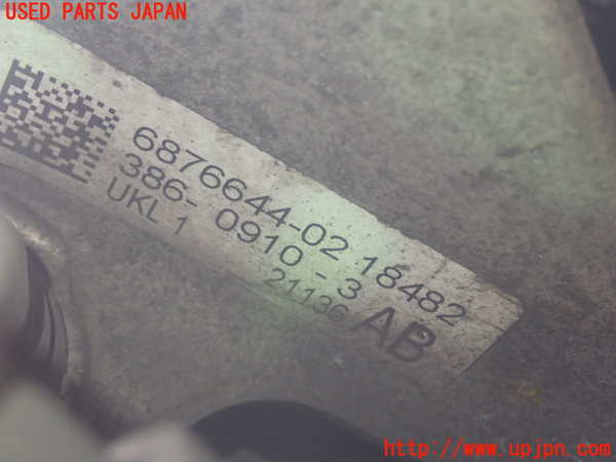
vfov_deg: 20.7
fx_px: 1263
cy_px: 231
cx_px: 308
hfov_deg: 27.4
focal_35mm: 71
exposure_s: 1/60
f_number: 3.9
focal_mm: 12.73
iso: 500
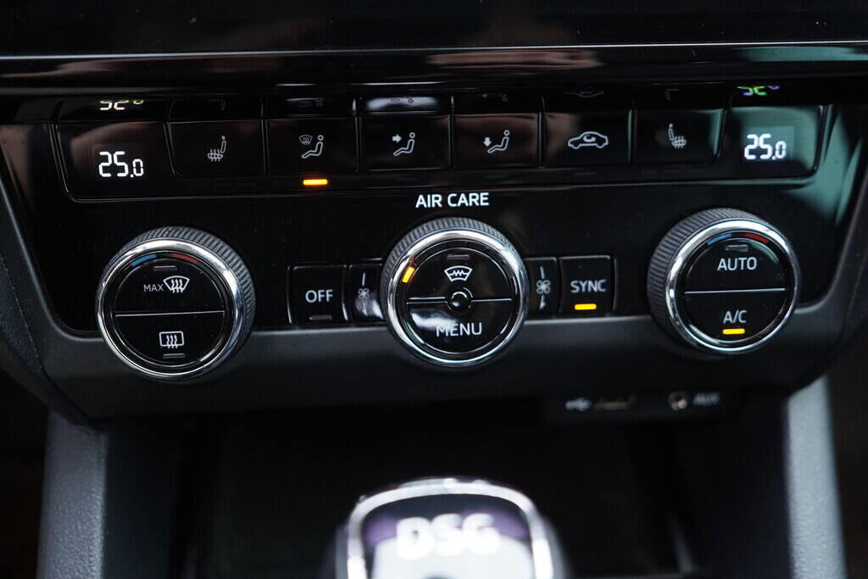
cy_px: 290
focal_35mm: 36
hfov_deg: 53.1
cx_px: 434
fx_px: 868
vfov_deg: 36.9
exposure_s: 1/40
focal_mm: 24
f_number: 2.8
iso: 500
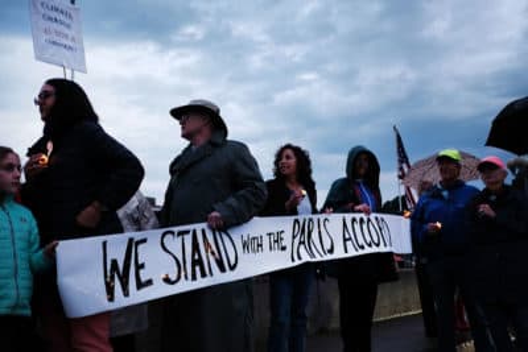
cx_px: 264
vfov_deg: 37.9
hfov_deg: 54.4
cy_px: 176
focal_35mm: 35
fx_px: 513
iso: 800
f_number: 2
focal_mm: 23
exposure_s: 1/40
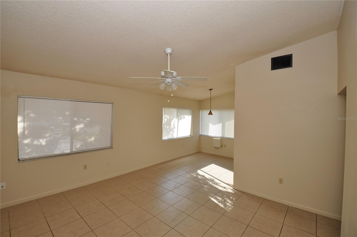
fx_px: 149
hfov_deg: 100.5
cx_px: 178
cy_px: 118
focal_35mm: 15
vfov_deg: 77.2
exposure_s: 1/125
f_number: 5.6
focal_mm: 10
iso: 250
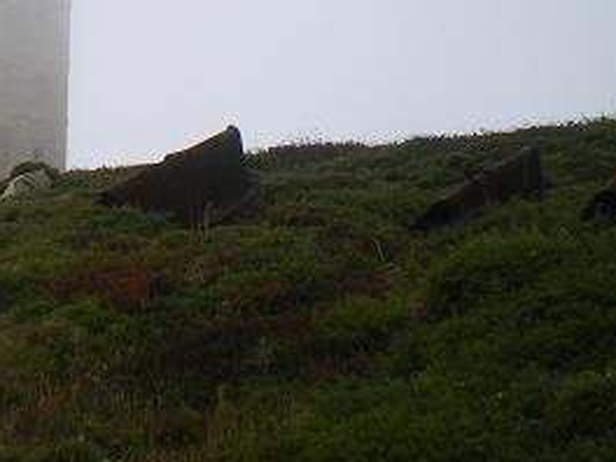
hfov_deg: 24.7
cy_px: 70
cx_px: 35
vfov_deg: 19.1
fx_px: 1352
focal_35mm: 76
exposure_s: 1/400
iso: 64
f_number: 4.6
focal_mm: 6.3
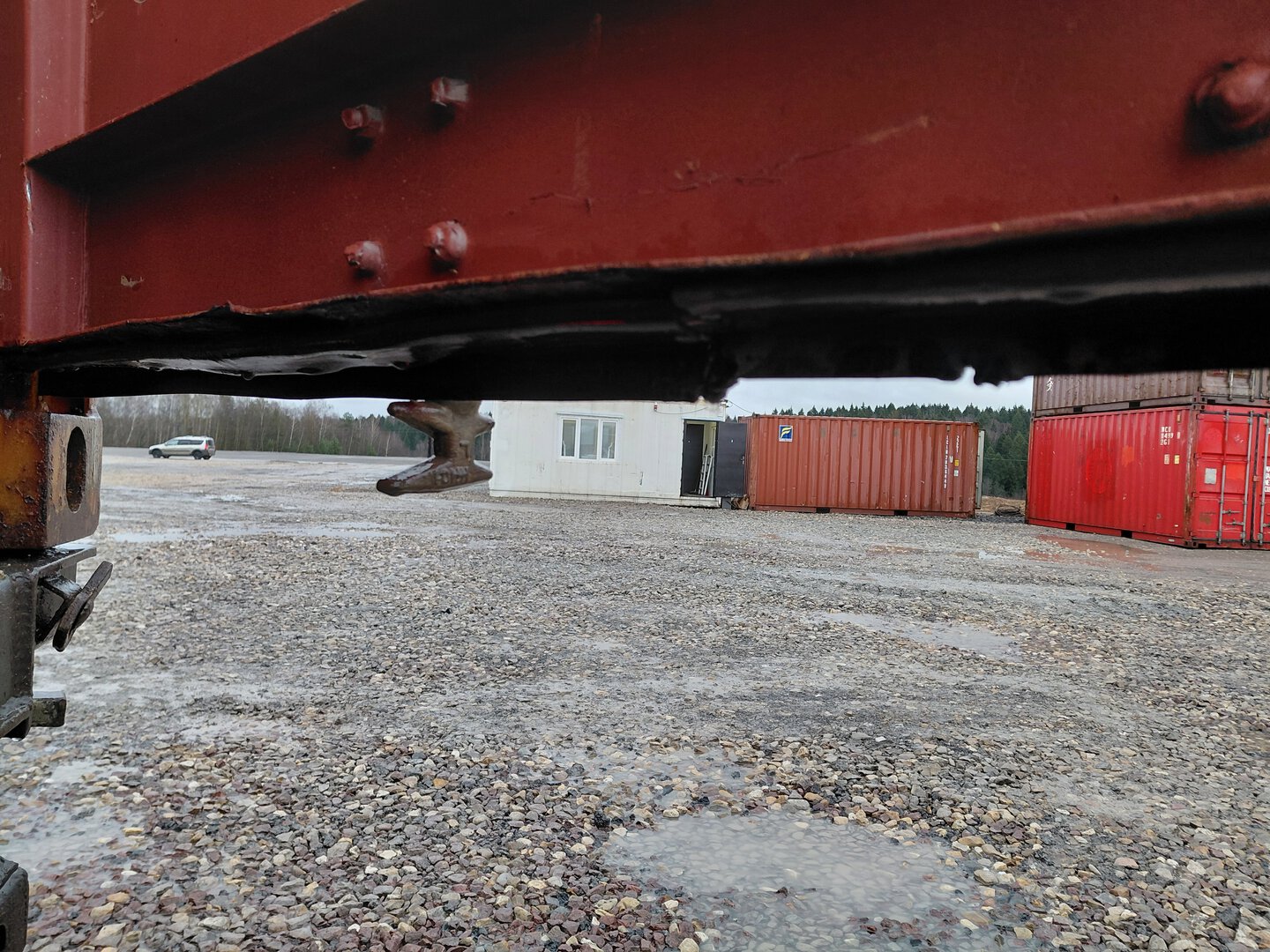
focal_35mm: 25
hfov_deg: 69.4
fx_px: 917
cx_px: 635
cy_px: 476
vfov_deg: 54.9
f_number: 1.8
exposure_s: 1/120
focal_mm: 4.69
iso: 64
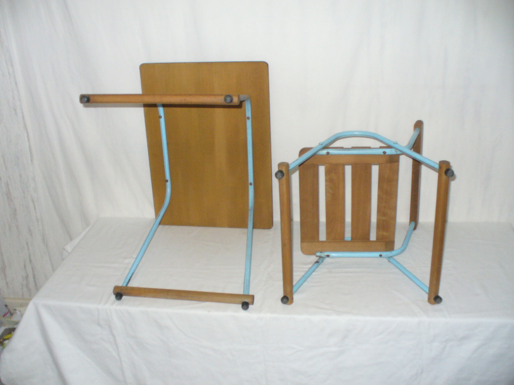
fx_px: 549
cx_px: 257
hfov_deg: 50.1
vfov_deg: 38.7
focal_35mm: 37
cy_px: 192
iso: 250
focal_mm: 6.1
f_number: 2.8
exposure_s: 1/30
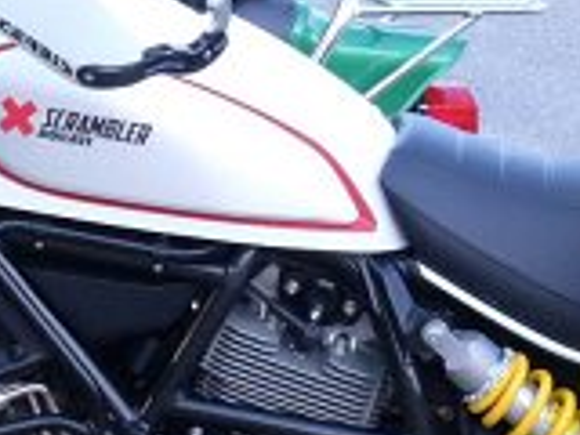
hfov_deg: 8.2
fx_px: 4038
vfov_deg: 6.2
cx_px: -25
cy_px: 67
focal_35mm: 241
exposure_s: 1/420
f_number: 6.4
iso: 4000
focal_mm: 26.6
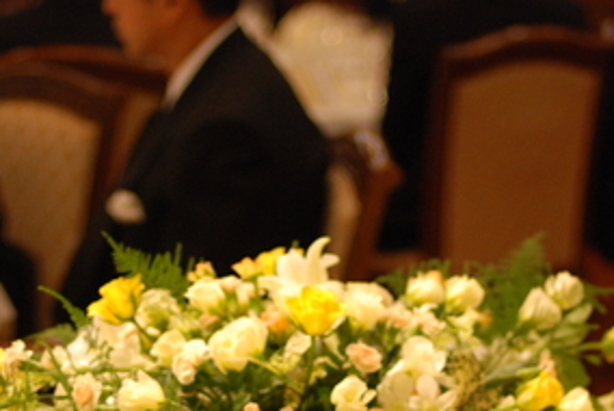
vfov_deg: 8.1
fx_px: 2885
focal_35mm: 169
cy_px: 360
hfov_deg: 12.1
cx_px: 259
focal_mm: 50
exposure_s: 1/320
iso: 400
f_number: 1.6
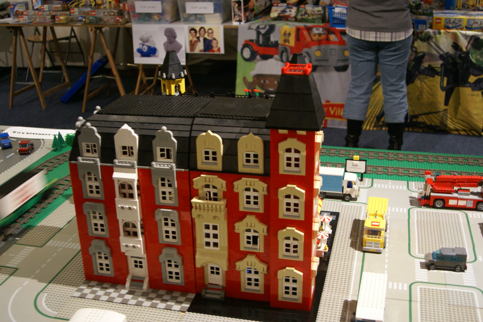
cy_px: 161
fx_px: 563
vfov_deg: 31.9
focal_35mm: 42
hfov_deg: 46.4
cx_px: 242
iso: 400
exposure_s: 1/8
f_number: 4
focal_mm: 28
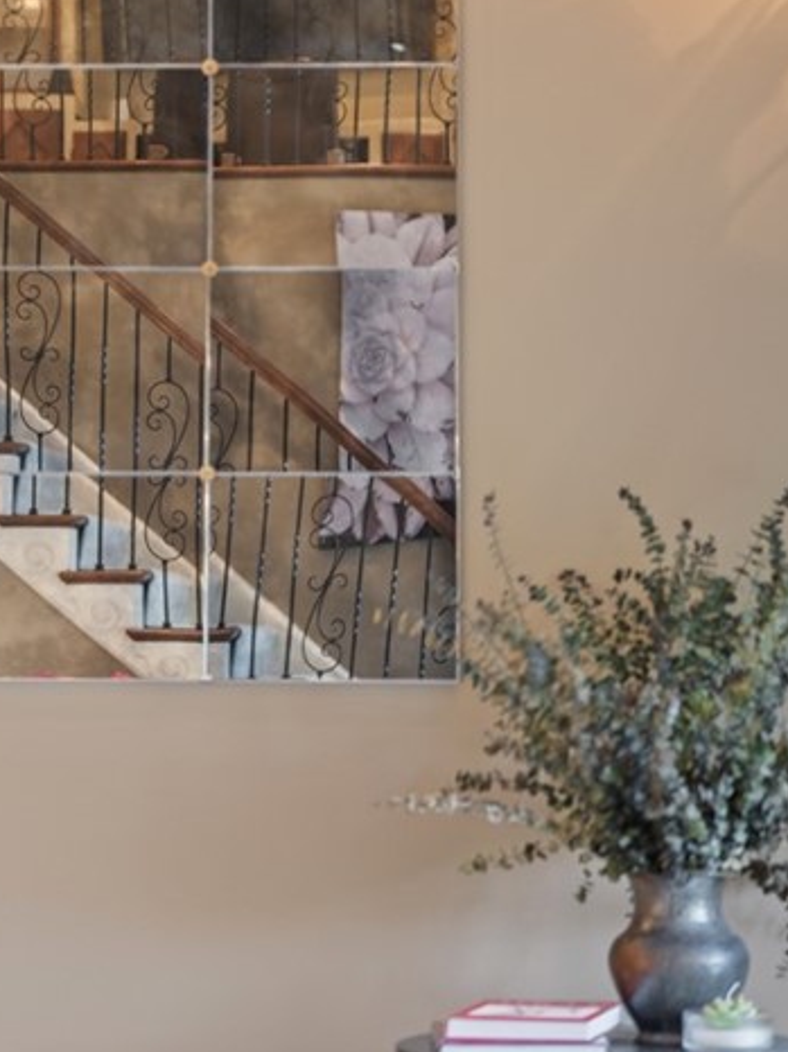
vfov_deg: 17.6
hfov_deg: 13.0
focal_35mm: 112
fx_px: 3403
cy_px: 393
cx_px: -73
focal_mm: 50
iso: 400
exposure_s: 1/15
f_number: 1.8
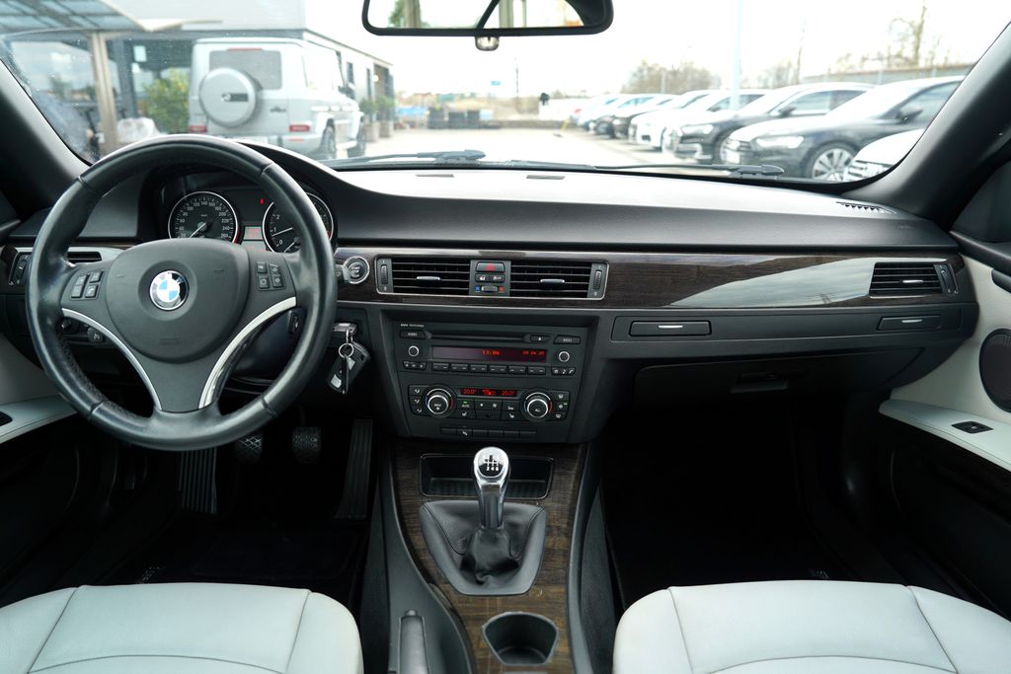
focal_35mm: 24
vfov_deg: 53.1
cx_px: 506
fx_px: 674
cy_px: 337
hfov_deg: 73.7
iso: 125
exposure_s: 1/160
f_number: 4
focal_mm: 24
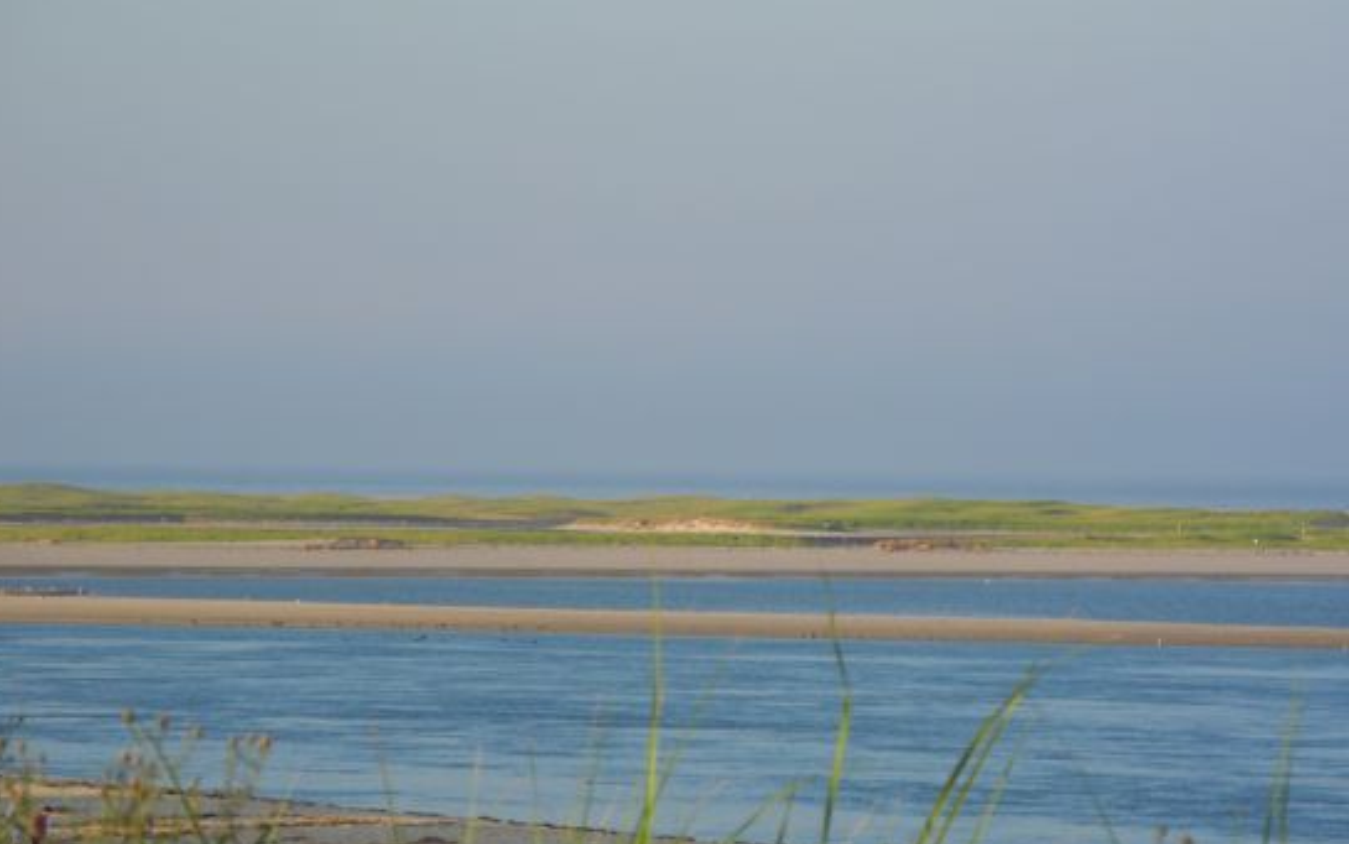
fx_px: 9157
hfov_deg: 8.4
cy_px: 500
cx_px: 775
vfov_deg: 5.3
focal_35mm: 249
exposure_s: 1/231
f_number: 5.6
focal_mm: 42.6
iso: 100
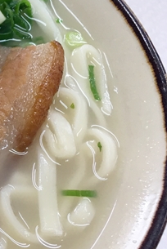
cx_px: -141
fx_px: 548
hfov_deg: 14.9
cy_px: 117
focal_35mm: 79
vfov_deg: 25.6
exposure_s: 1/30
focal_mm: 4.15
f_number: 2.2
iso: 32
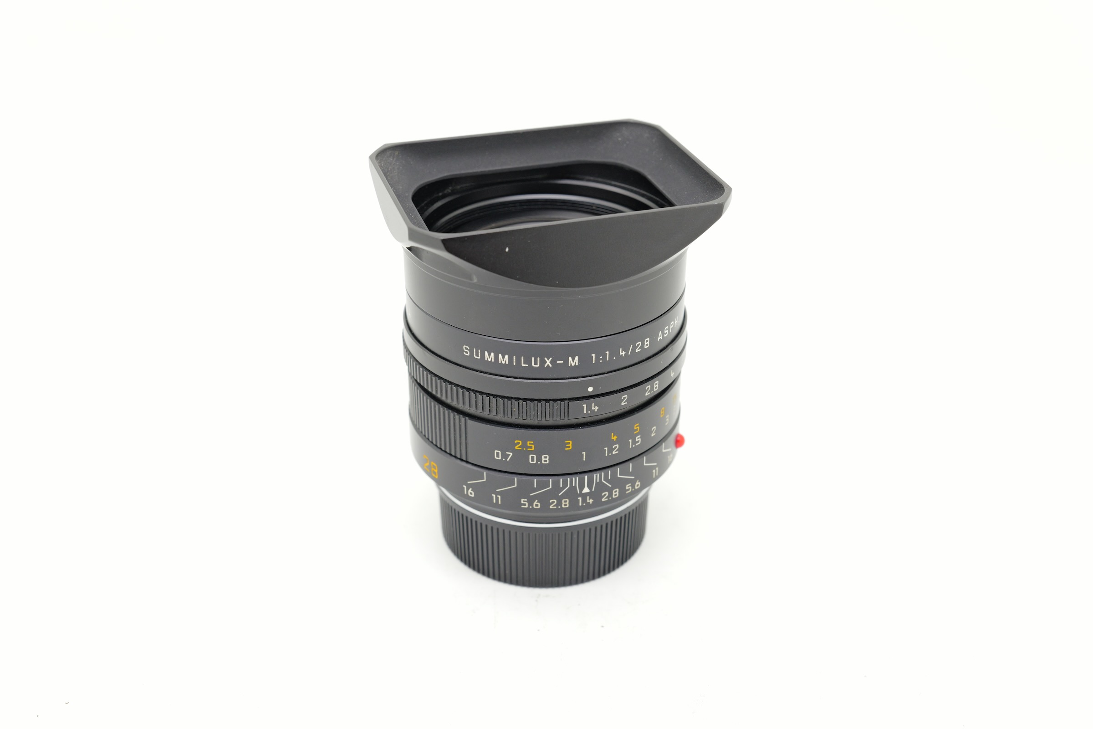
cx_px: 546
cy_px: 364
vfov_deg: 31.2
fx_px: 1305
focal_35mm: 43
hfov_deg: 45.4
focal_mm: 43
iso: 800
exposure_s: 1/60
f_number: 9
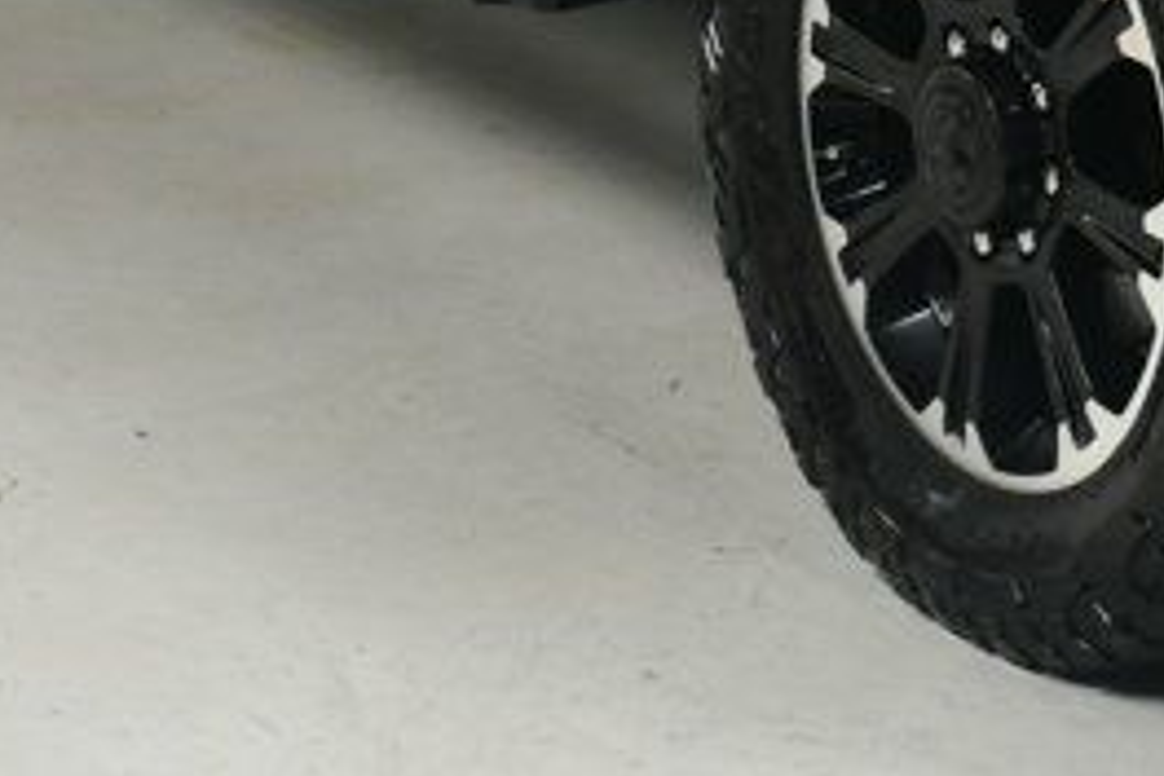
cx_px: 1217
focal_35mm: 155
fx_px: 5011
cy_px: -534
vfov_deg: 8.6
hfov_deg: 13.0
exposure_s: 1/160
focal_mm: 27
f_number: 11
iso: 100
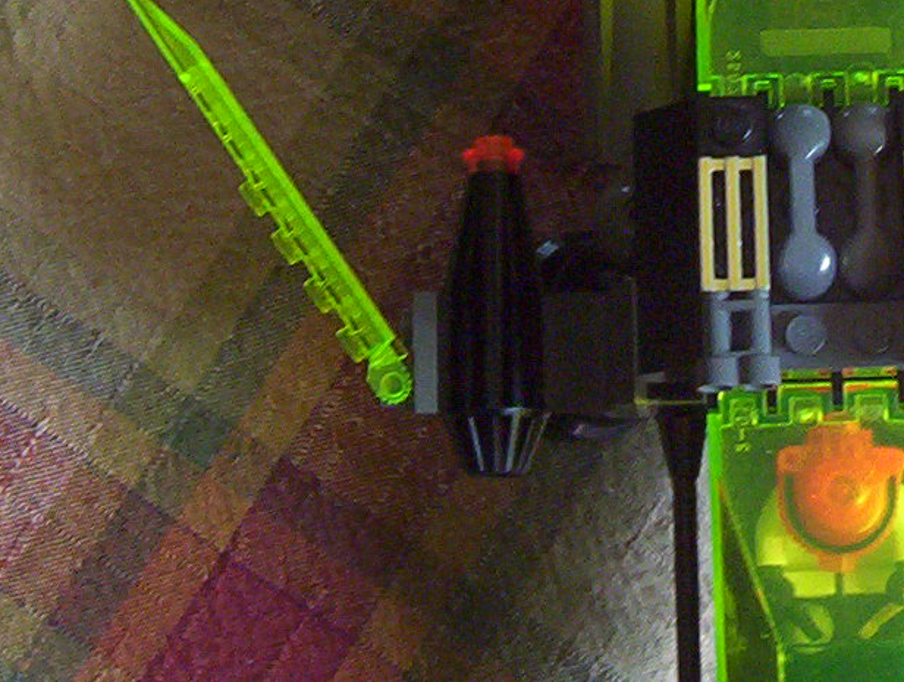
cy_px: 107
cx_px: 819
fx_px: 2984
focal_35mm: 114
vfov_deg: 13.0
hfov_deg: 17.0
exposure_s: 1/90.9
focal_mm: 5.77
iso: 200
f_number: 2.73
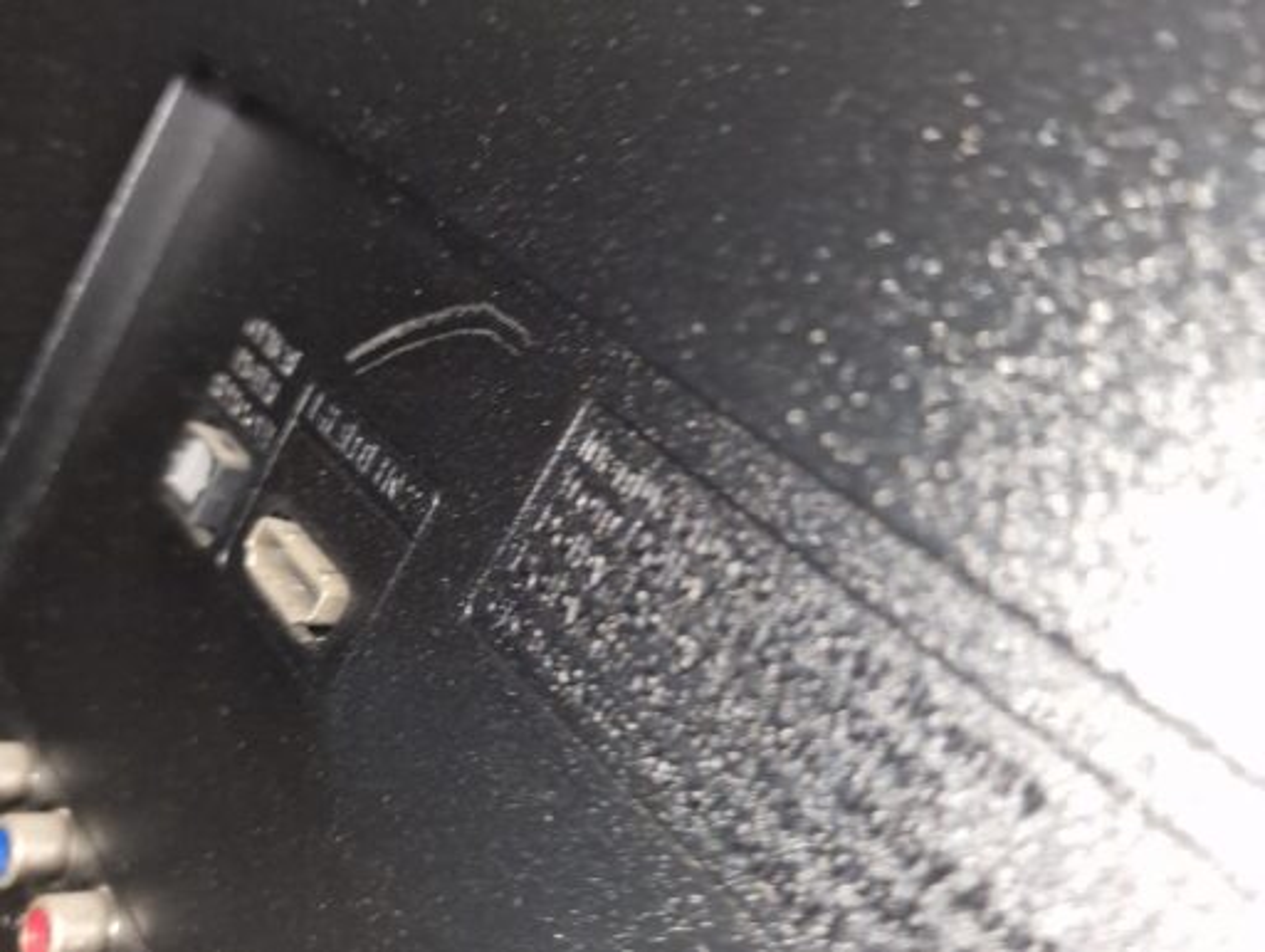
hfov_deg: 73.9
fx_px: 841
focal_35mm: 23
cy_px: 476
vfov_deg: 59.0
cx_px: 632
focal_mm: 6.4
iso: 341
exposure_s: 1/16
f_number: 1.8
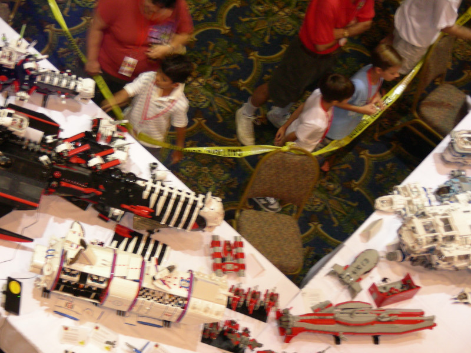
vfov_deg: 14.9
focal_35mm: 99
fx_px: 1347
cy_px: 176
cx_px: 236
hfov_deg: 19.8
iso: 200
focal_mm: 16.5
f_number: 3.5
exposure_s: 1/6.6
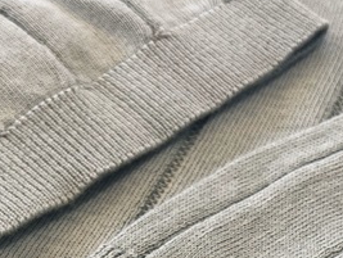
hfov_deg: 20.0
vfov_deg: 14.0
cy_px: 412
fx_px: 972
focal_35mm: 98
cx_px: 141
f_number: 1.5
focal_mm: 5.7
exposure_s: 1/120
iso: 100
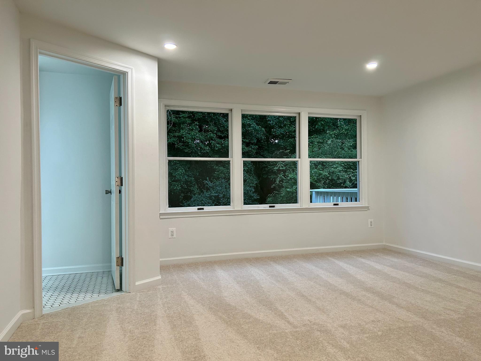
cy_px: 180
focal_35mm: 26
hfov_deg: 67.3
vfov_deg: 53.1
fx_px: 361
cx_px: 240
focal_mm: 5.7
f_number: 1.5
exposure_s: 1/120
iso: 125
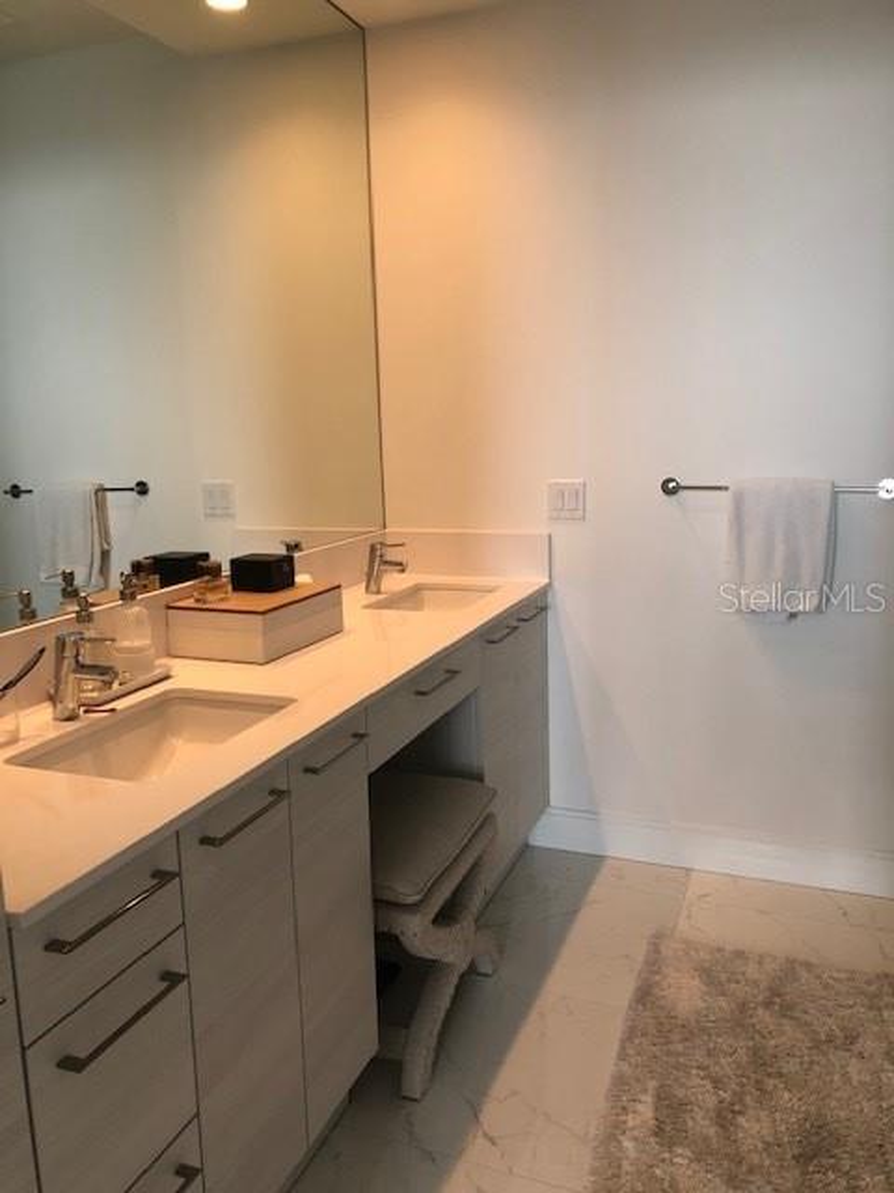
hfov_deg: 49.7
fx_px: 964
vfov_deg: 63.4
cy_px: 596
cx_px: 447
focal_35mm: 28
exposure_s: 1/30
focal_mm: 3.99
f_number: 1.8
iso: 25
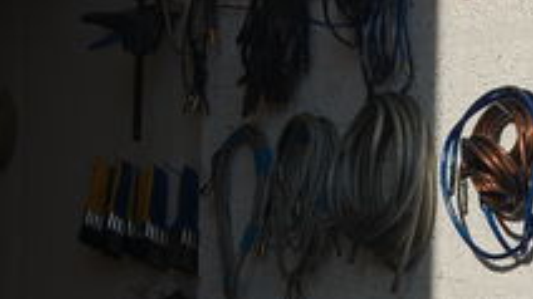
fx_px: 2274
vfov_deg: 7.5
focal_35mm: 161
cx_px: 515
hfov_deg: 13.2
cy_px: 307
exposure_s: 1/250
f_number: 8
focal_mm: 34
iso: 200
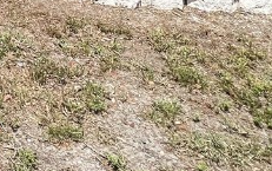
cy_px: -203
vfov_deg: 15.4
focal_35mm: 61
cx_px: -166
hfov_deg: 23.9
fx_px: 453
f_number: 1.8
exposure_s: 1/3425
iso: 32
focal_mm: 1.57
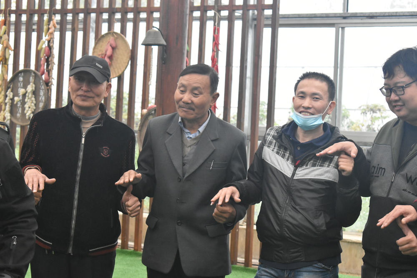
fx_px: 956
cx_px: 208
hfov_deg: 24.6
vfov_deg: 16.6
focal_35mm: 82
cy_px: 139
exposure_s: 1/400
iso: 3200
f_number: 5.6
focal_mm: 55
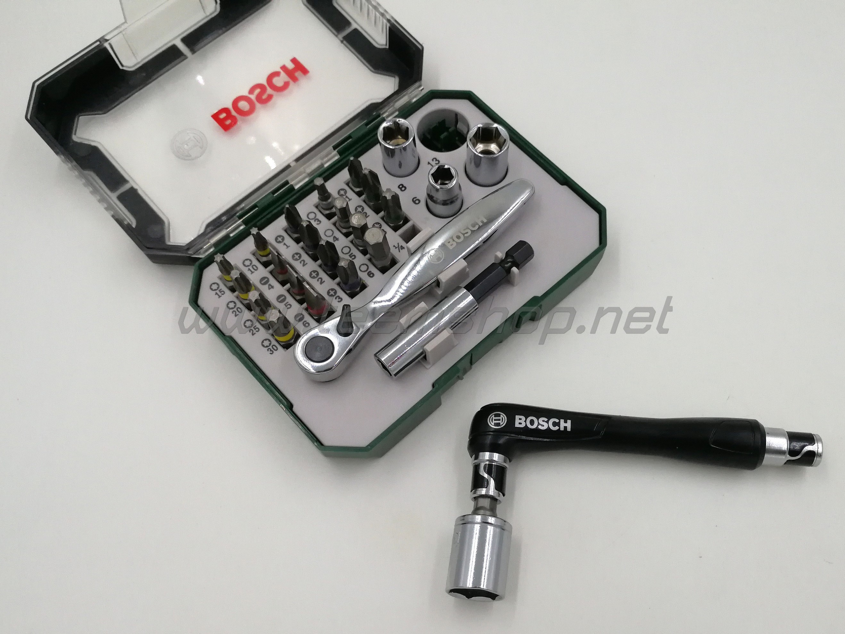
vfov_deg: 51.4
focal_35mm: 27
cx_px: 422
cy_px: 317
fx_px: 659
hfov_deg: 65.3
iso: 200
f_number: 2.2
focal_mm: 3.95
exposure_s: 1/1721
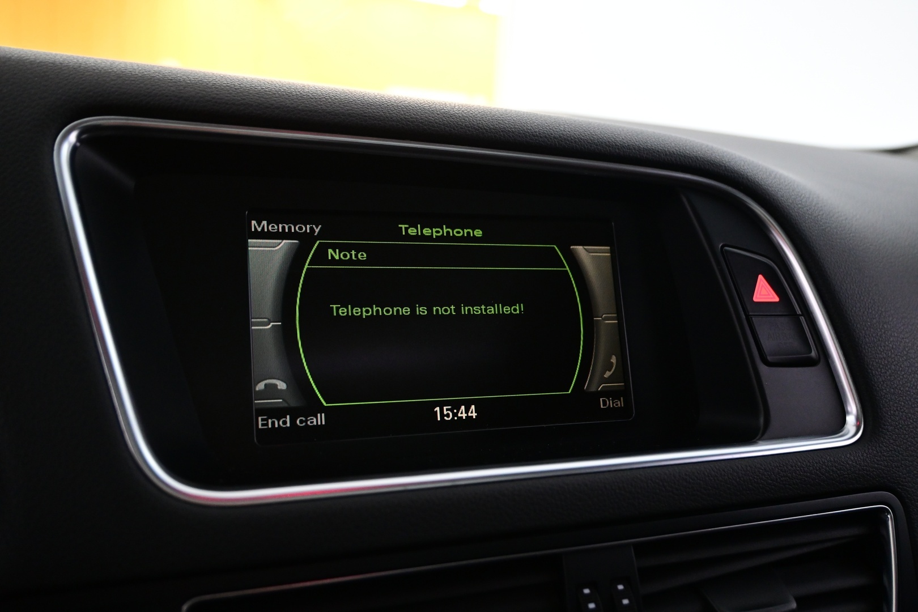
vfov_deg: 40.8
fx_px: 822
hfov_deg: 58.3
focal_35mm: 32
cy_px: 306
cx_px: 459
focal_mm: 21.5
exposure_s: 1/30
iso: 1800
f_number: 4
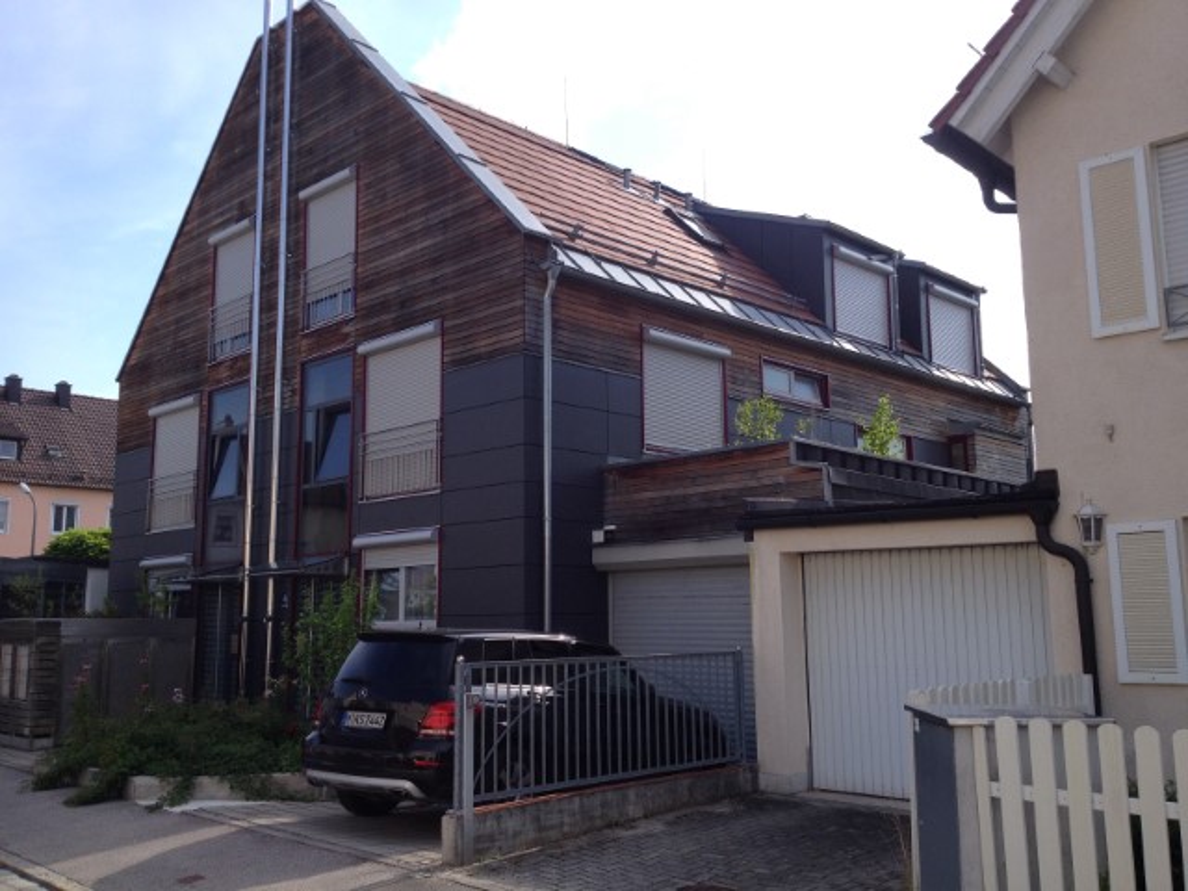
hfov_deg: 52.6
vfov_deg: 40.7
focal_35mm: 35
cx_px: 594
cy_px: 446
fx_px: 1201
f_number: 2.4
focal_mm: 4.28
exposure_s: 1/1104
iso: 50
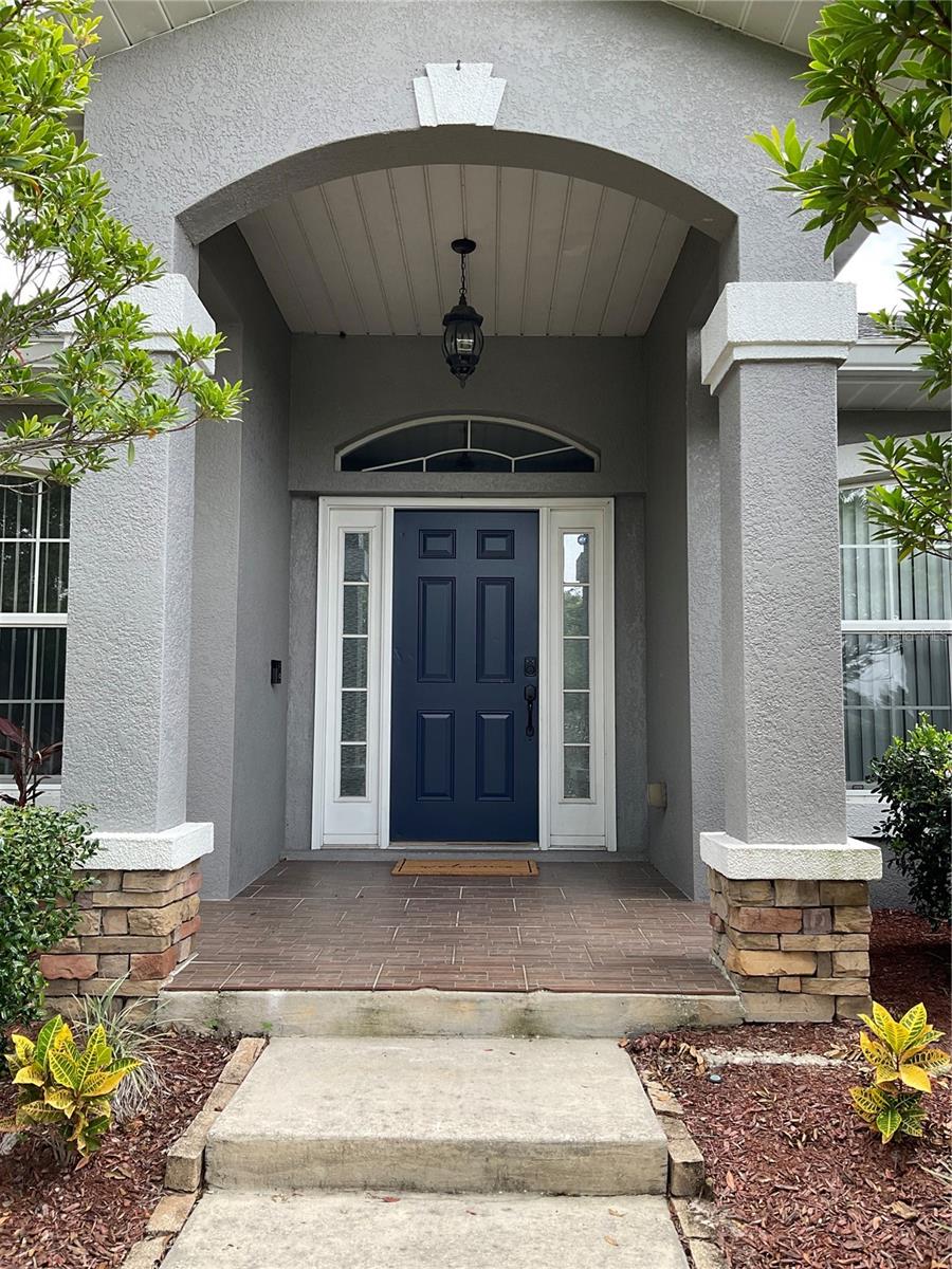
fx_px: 1063
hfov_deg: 48.2
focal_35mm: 29
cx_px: 476
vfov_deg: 61.7
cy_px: 634
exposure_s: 1/171
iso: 16
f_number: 1.8
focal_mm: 3
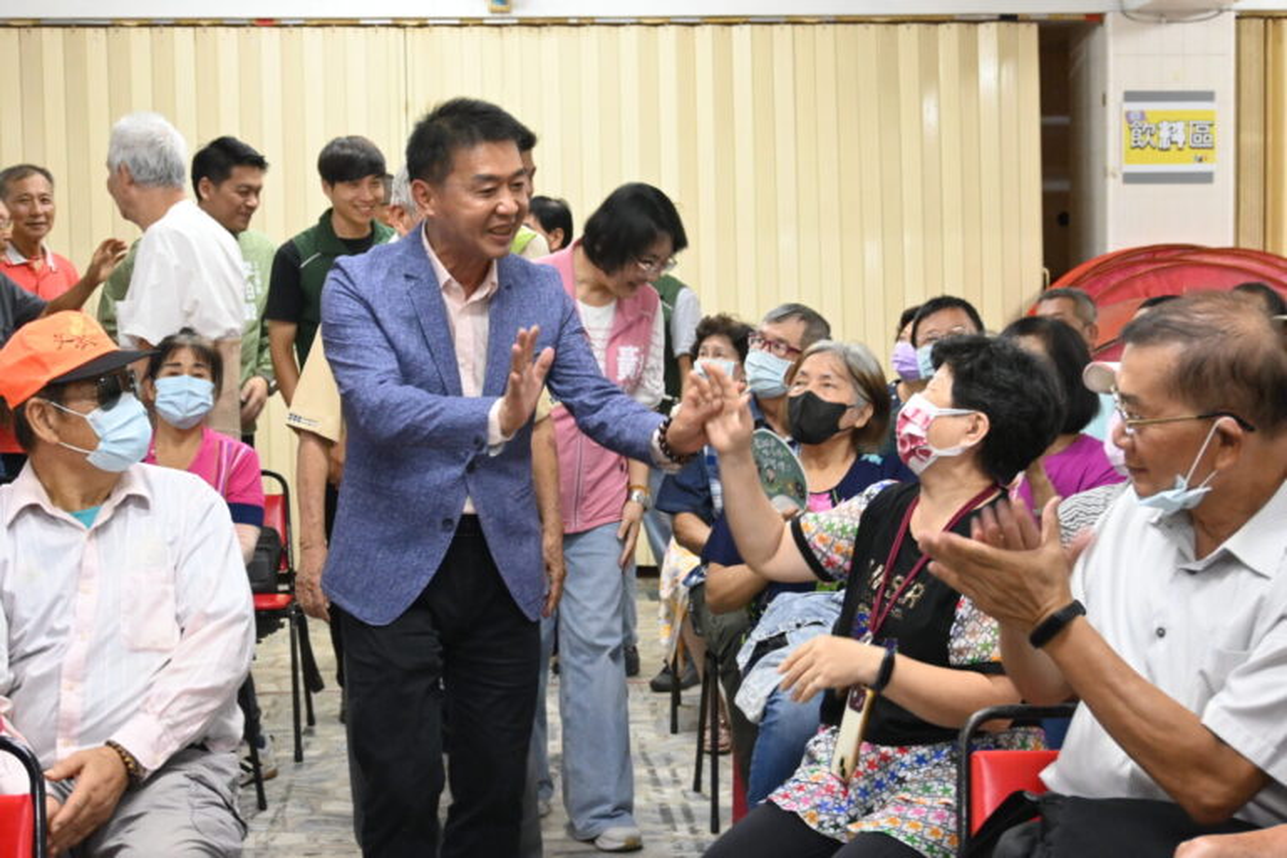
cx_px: 644
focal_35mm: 56
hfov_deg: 35.9
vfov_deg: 24.4
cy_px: 429
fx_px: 1984
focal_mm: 37
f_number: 5.3
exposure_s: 1/60
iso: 3200
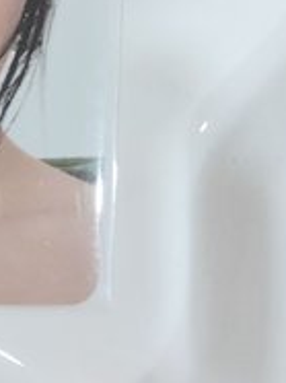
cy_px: -57
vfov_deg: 26.6
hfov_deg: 20.2
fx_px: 729
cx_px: -95
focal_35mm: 66
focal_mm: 2.16
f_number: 2.2
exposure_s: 1/30
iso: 400
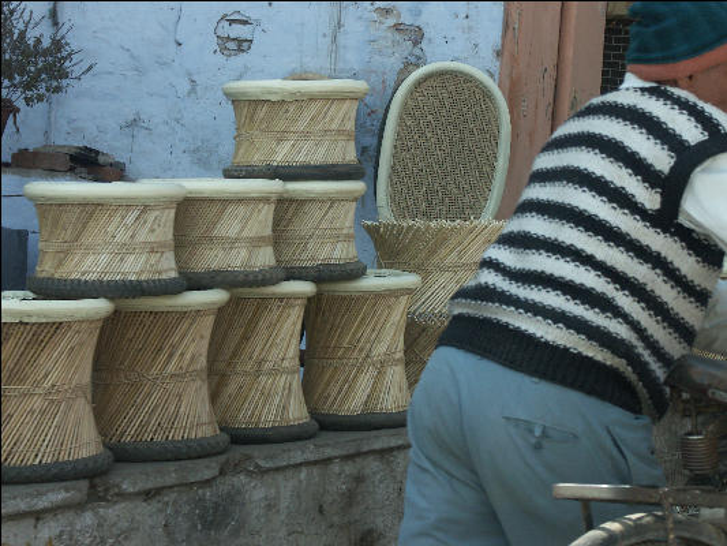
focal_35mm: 105
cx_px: 364
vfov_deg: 14.1
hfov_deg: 18.7
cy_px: 273
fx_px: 2206
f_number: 5
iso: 100
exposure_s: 1/400
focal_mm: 26.03
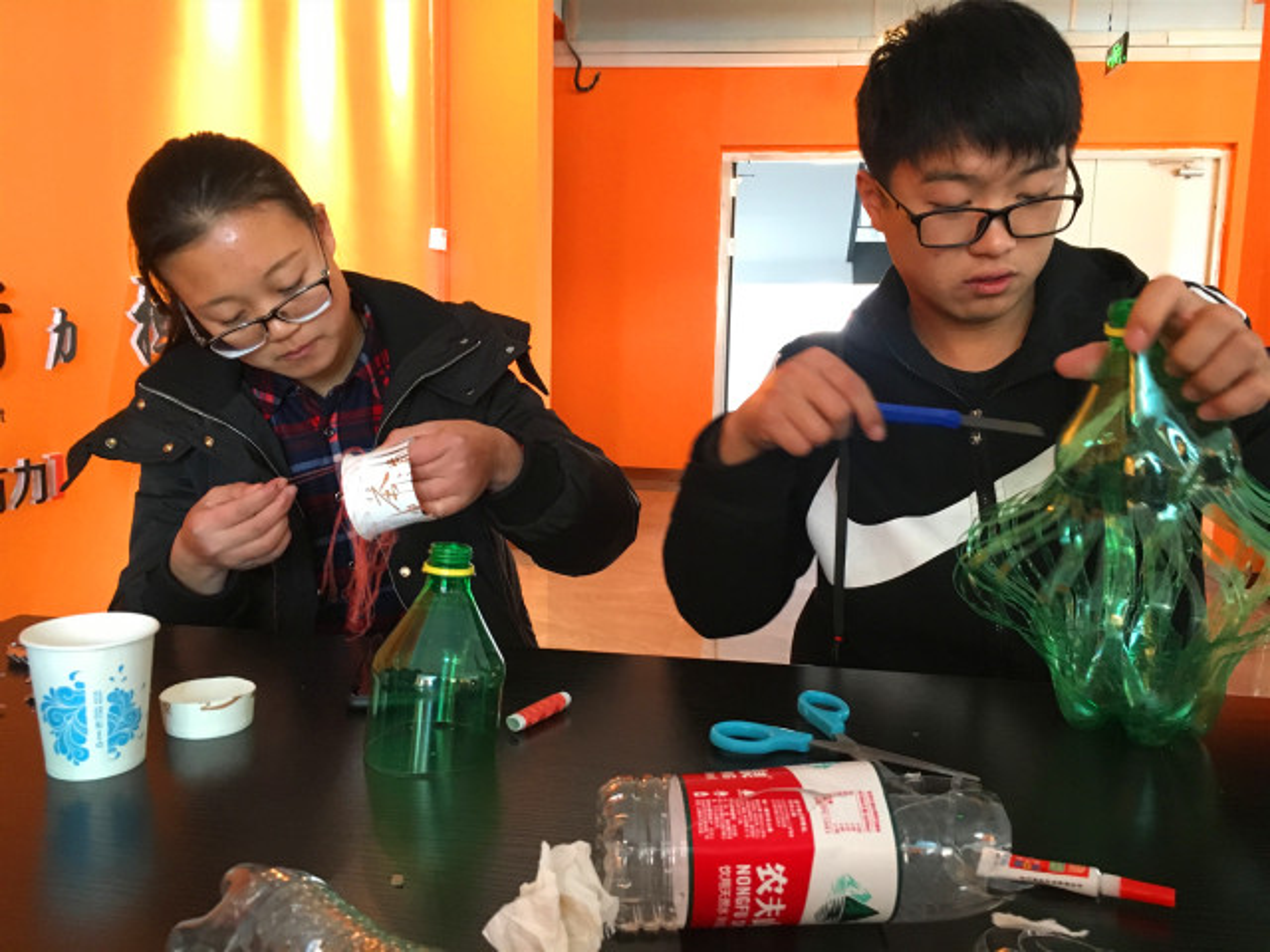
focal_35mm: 29
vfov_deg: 48.2
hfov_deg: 61.7
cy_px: 476
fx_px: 1064
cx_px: 635
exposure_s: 1/17
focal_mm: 4.15
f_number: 2.2
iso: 200
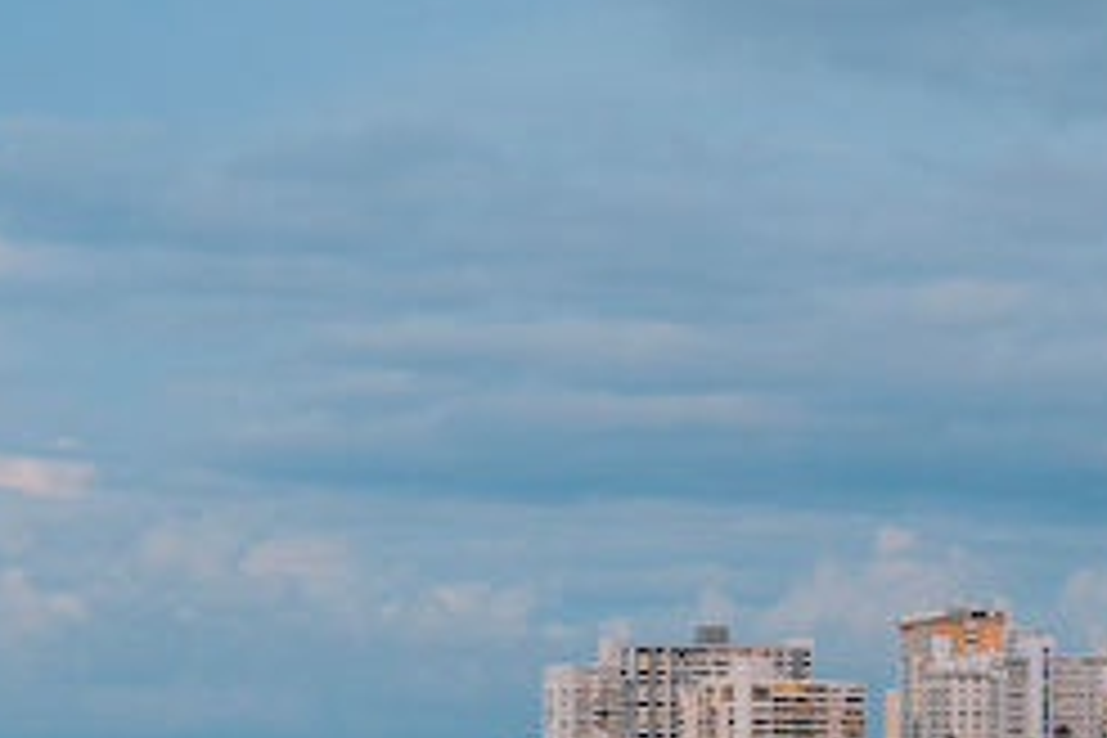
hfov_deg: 11.8
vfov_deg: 8.0
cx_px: 1300
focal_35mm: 171
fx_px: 5258
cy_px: 648
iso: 1250
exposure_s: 1/100
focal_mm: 70
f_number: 2.8
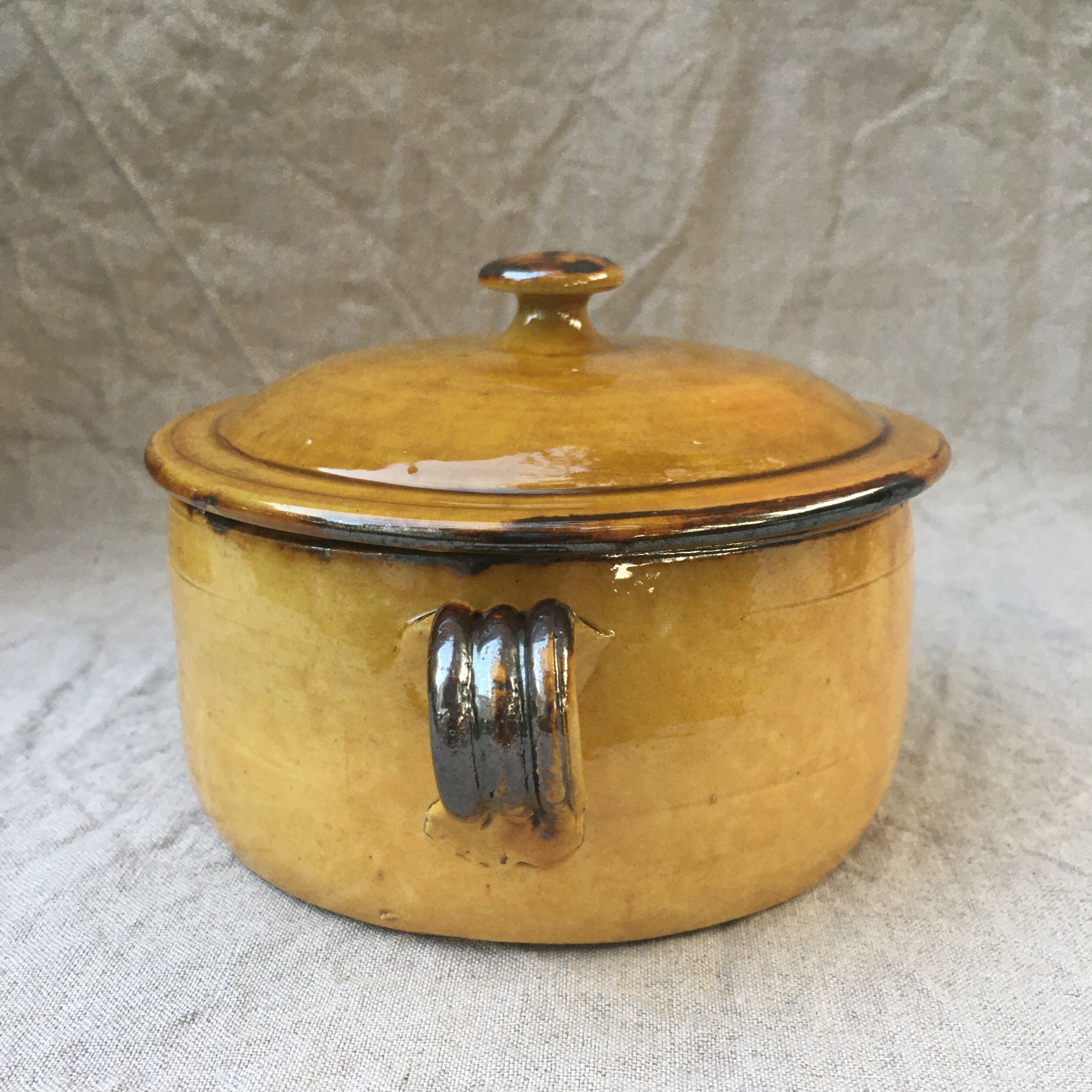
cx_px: 535
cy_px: 621
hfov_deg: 47.2
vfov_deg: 47.1
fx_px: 1249
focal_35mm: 35
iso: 50
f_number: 2.2
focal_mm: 4.15
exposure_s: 1/33
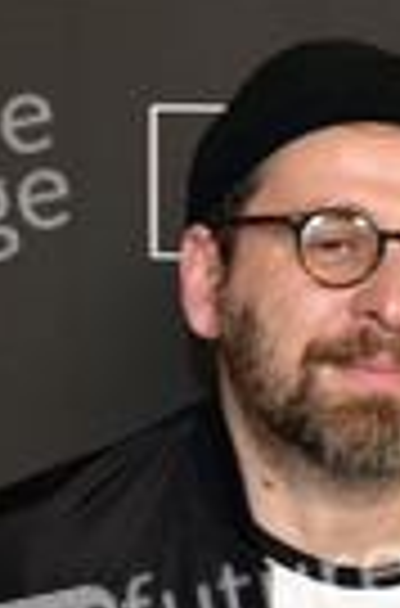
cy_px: 878
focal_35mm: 223
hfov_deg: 6.1
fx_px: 3745
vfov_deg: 9.1
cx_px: 328
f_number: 8
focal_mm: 75
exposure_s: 1/250
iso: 2000
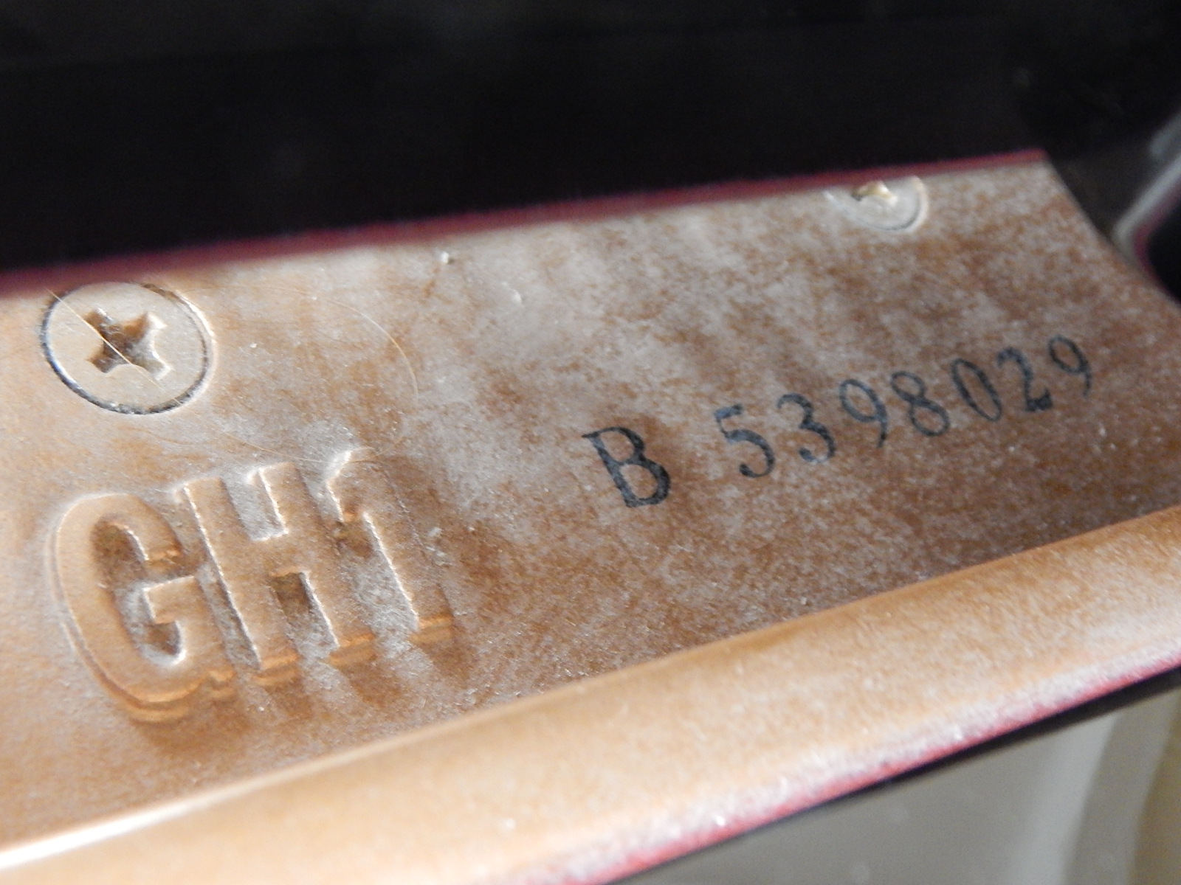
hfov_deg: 35.5
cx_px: 590
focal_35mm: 54
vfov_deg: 27.0
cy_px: 442
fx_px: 1842
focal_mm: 9.7
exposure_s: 1/6
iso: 800
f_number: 3.8
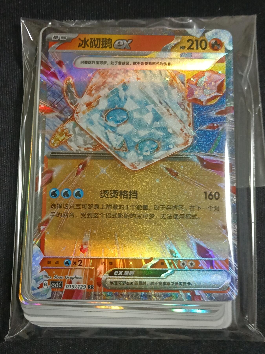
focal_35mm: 49
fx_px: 500
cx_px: 132
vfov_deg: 38.9
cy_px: 177
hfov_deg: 29.7
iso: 827
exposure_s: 1/33.3
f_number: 1.8
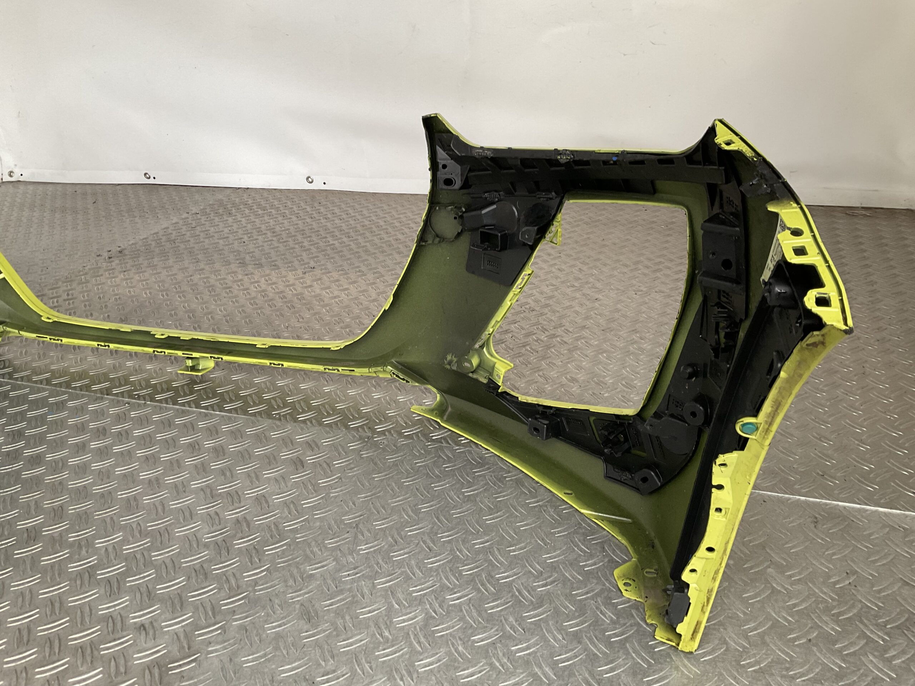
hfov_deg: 61.7
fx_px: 767
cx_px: 458
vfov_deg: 48.2
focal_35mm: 29
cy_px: 343
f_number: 1.8
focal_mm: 3
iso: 50
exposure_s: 1/50
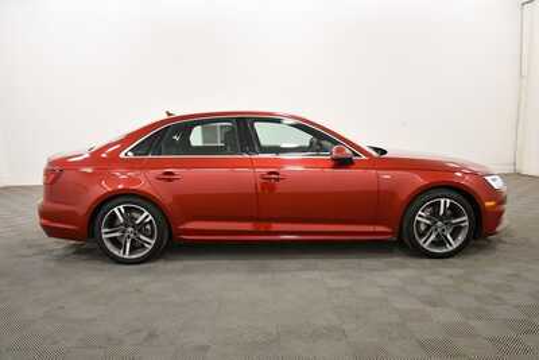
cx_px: 270
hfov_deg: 65.5
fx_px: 419
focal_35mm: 28
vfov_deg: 46.4
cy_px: 180
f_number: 5.6
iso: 900
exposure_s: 1/125
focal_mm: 19
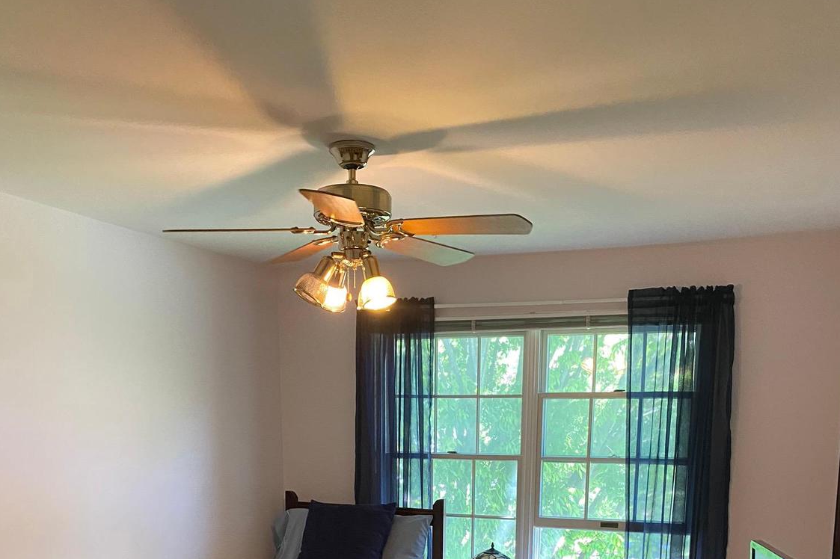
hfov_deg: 51.9
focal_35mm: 37
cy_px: 566
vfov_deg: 32.8
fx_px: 863
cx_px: 428
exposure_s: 1/60
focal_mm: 4.25
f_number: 1.8
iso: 250
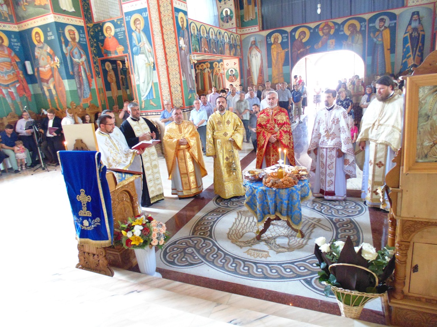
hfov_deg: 76.4
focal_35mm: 22
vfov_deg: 61.1
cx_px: 218
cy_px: 164
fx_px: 278
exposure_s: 1/10
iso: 400
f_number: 3.1
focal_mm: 4
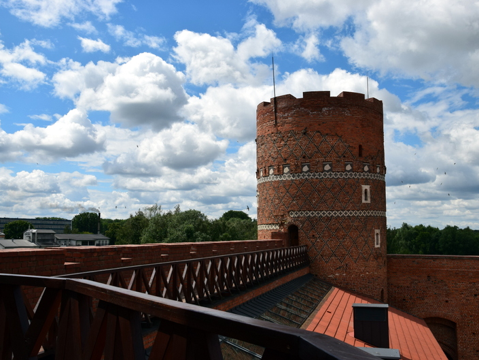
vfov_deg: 39.7
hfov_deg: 51.3
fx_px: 498
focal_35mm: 36
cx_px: 240
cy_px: 180
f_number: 11
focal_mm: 22
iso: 220
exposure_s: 1/500
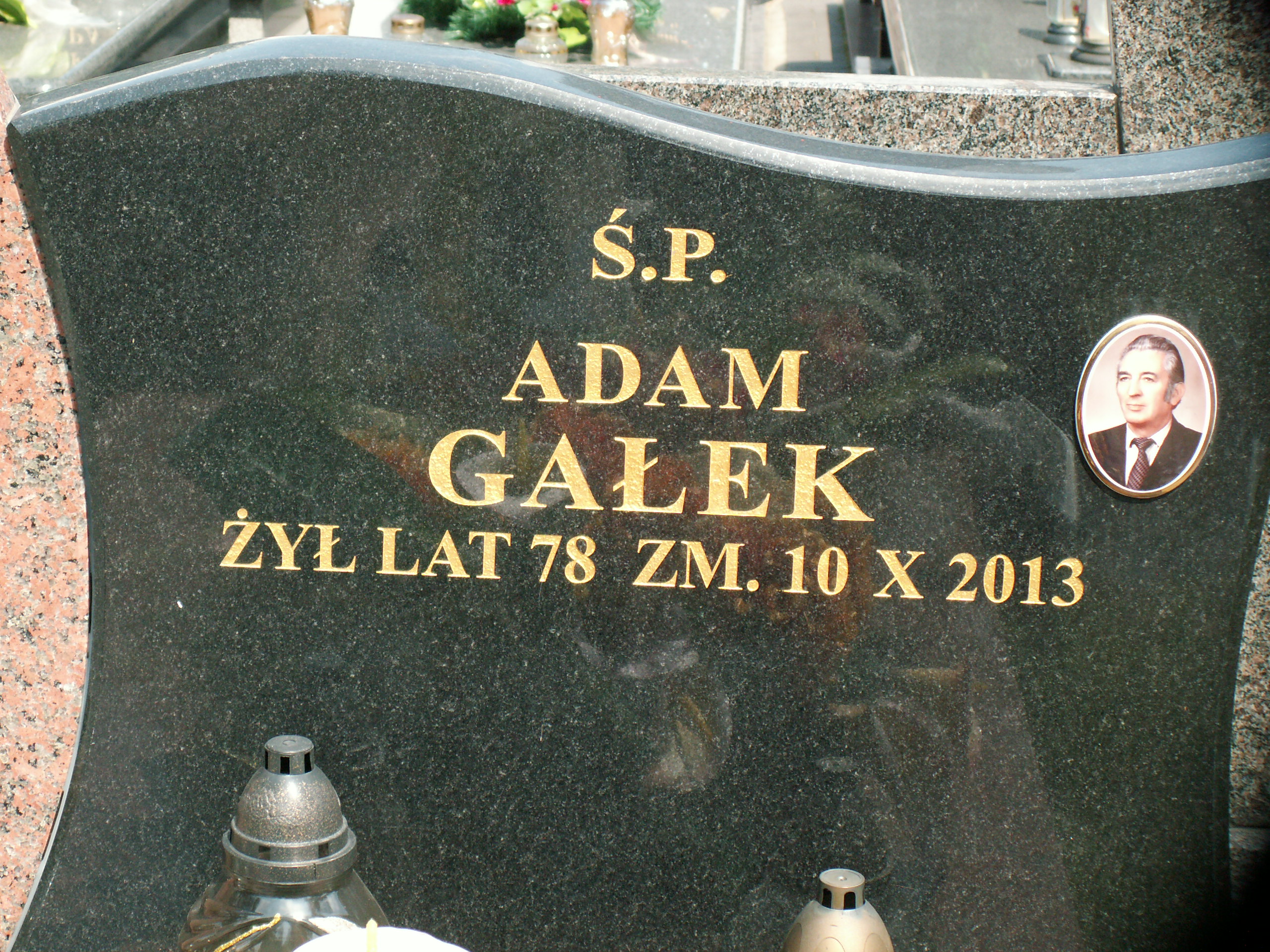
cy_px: 476
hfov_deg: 23.6
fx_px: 3045
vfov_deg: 17.8
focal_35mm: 83
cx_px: 635
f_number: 3.5
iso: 50
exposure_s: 1/250
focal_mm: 13.91
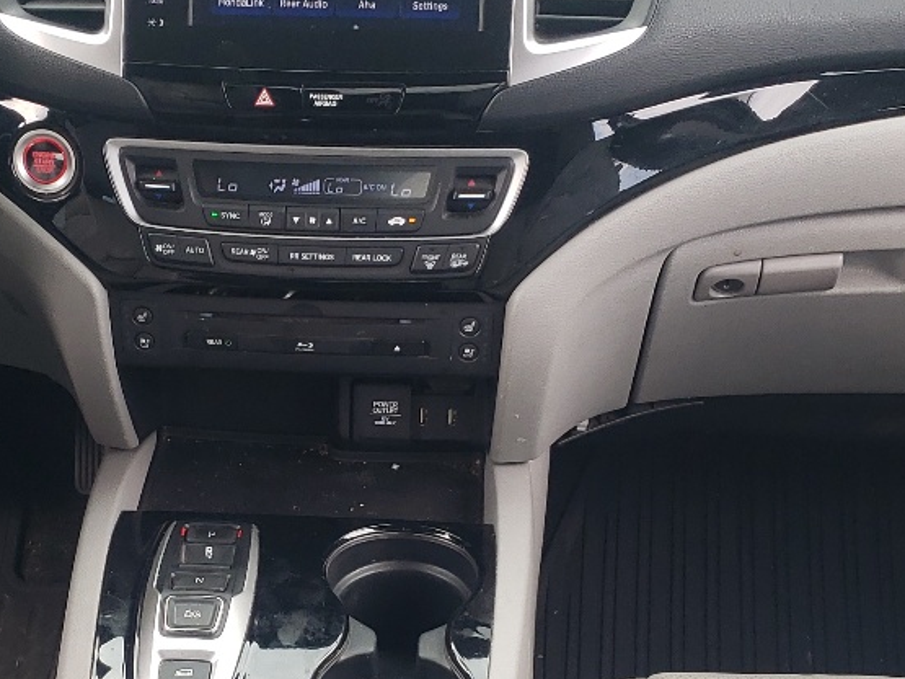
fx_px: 1960
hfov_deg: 25.9
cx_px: 328
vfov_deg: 19.3
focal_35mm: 75
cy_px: 619
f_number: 1.5
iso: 50
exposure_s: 1/152
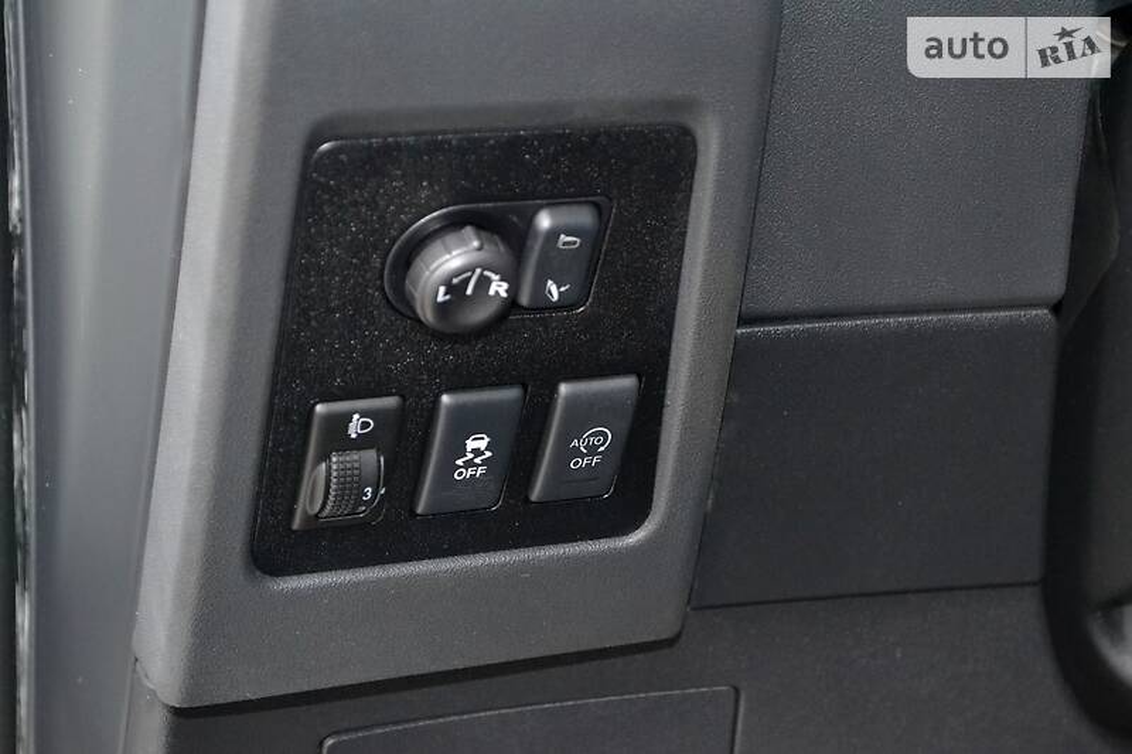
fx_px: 2593
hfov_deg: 24.6
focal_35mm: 82
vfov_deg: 16.5
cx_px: 566
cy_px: 377
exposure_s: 1/60
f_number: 5.6
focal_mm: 55
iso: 3200
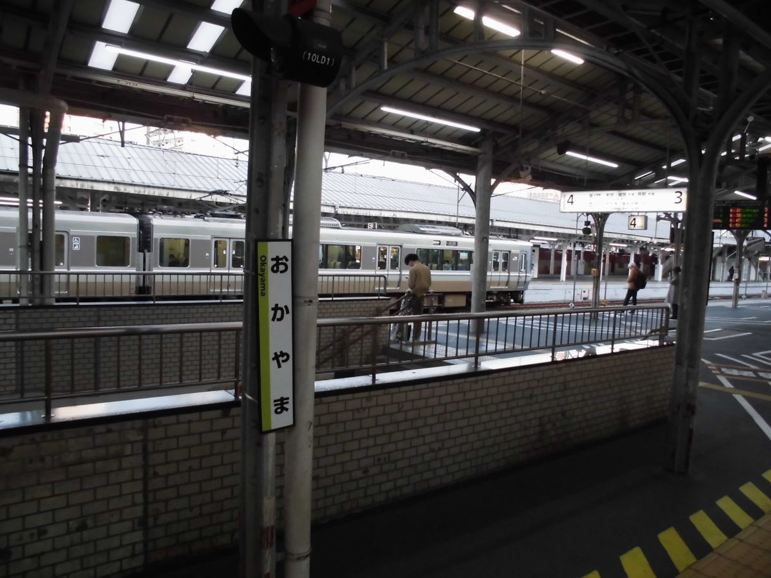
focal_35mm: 26
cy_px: 289
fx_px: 579
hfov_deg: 67.3
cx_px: 386
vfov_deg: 53.1
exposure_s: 1/60
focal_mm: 4.6
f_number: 3.5
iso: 400
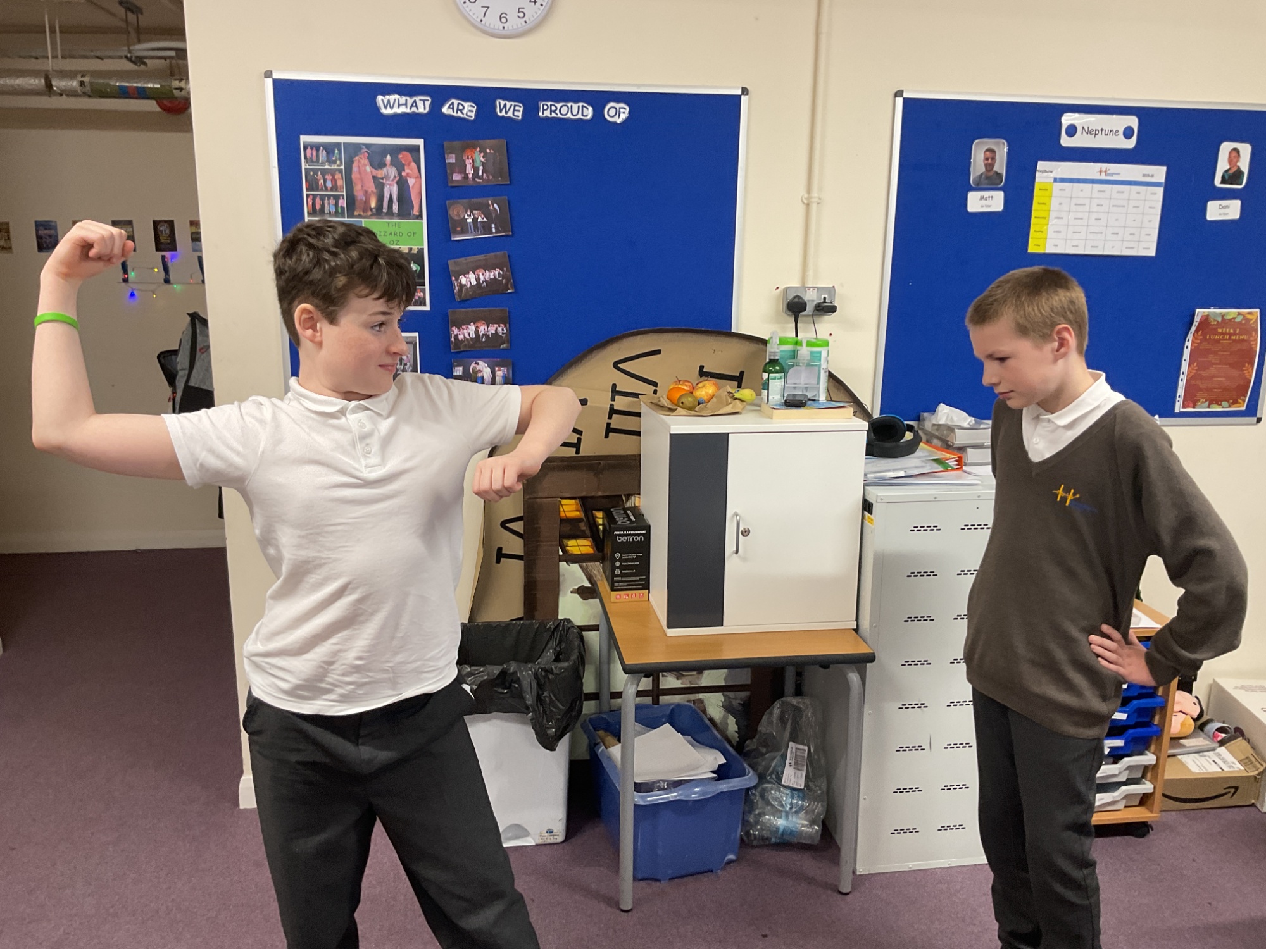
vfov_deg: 48.2
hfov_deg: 61.7
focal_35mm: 29
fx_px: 1061
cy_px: 474
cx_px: 633
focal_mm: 3
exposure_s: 1/50
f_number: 1.8
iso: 64
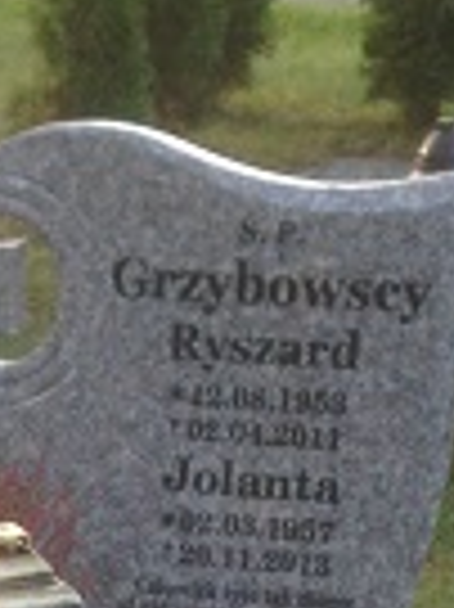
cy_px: 1166
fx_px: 2575
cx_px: -166
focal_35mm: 147
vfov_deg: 12.1
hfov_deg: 9.9
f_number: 2.4
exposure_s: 1/160
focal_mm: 4.12
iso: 50
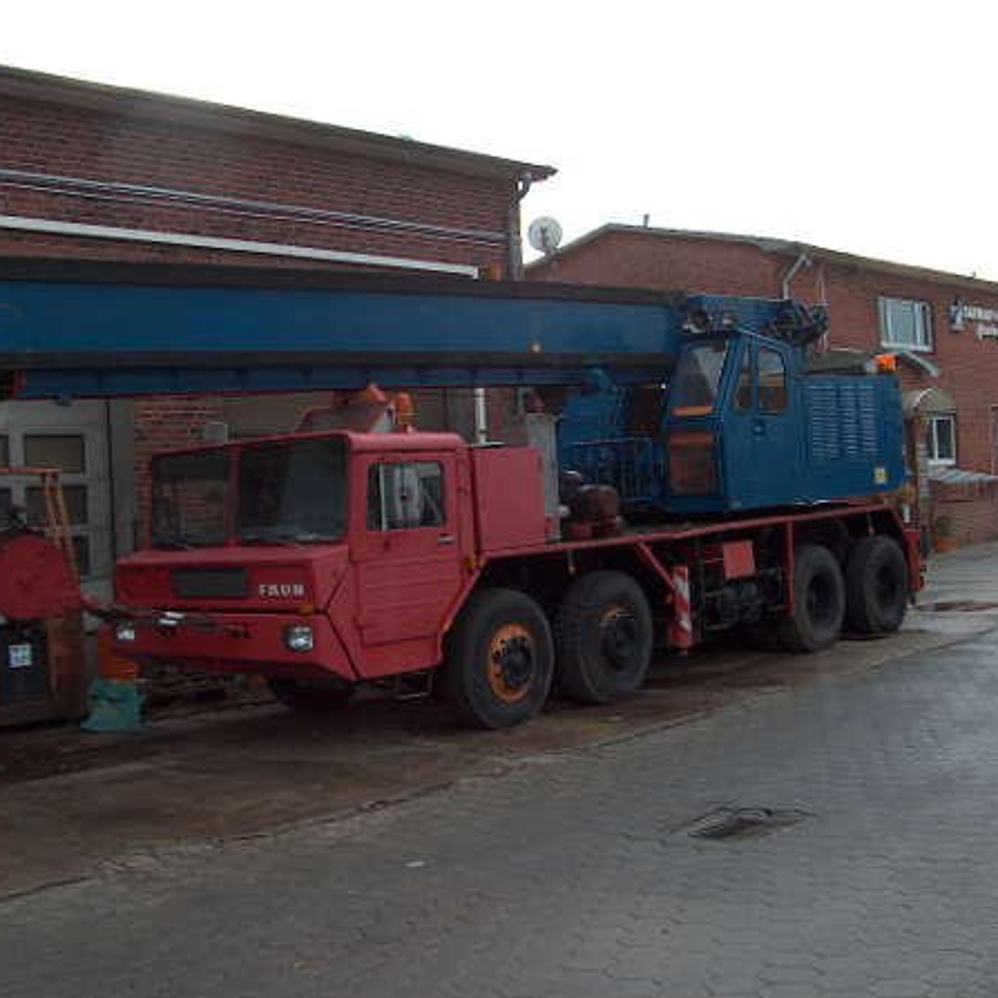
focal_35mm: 44
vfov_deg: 38.3
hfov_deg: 38.3
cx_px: 500
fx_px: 1435
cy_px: 500
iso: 100
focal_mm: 7.6
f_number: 3.4
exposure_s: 1/222
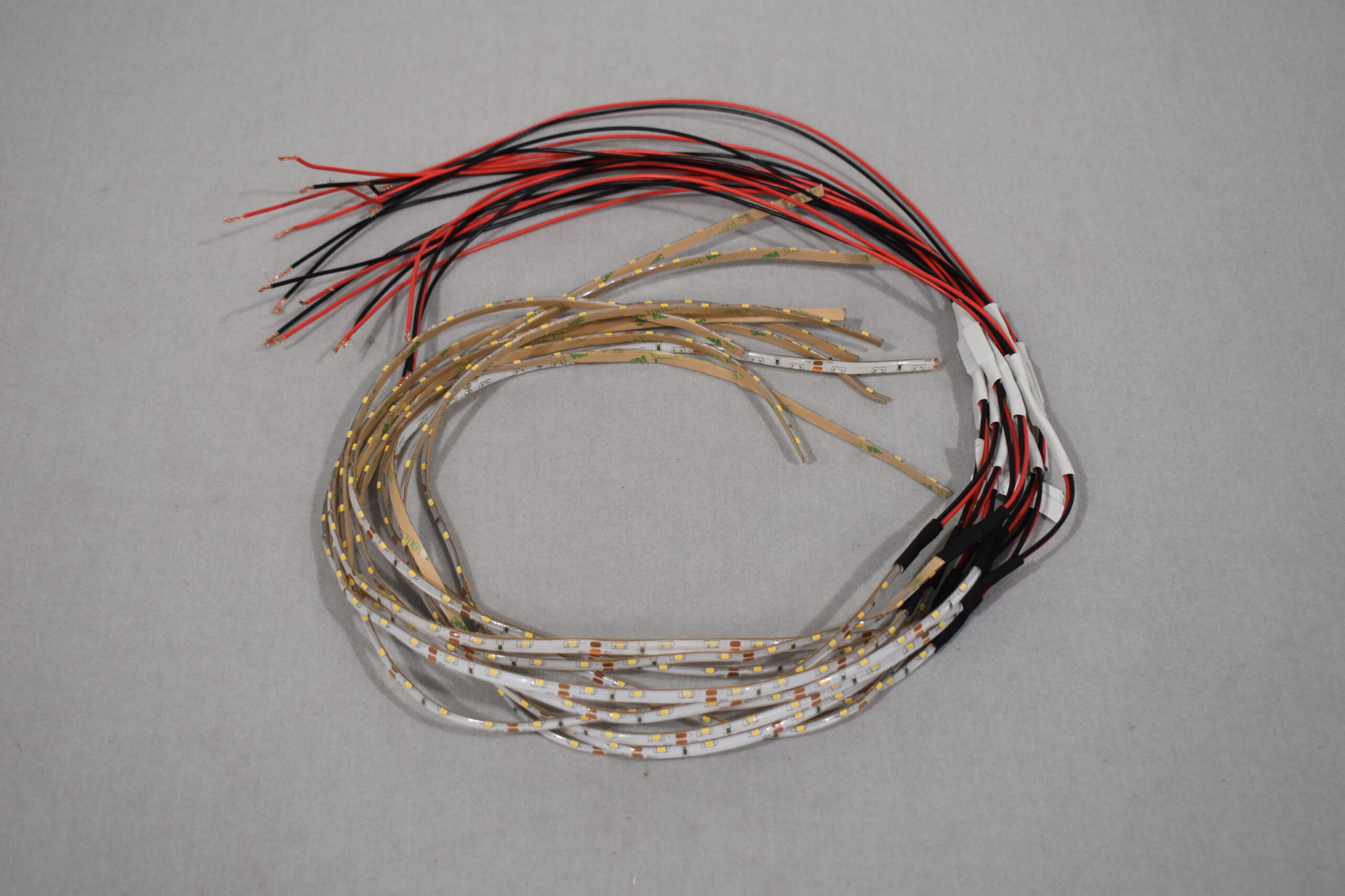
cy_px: 448
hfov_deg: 41.1
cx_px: 672
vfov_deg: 28.1
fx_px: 1793
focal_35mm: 48
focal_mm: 32
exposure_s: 1/125
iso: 400
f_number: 5.6
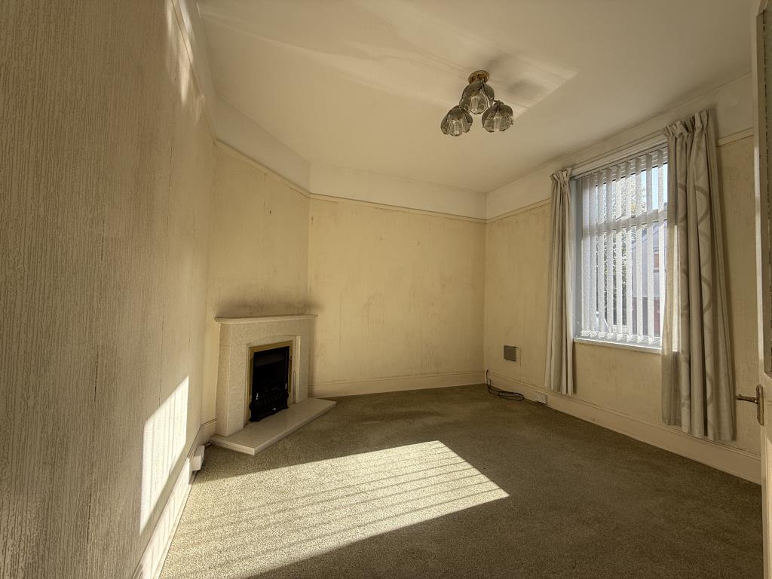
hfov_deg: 102.1
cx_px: 386
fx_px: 312
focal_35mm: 14
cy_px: 290
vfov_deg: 85.7
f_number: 2.2
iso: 50
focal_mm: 2.22
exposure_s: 1/244
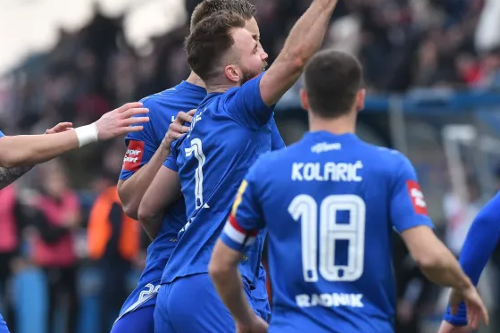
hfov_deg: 5.1
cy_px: 160
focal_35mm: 407
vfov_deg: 3.4
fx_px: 5651
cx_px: 201
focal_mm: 300
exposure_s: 1/1250
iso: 1250
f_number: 5
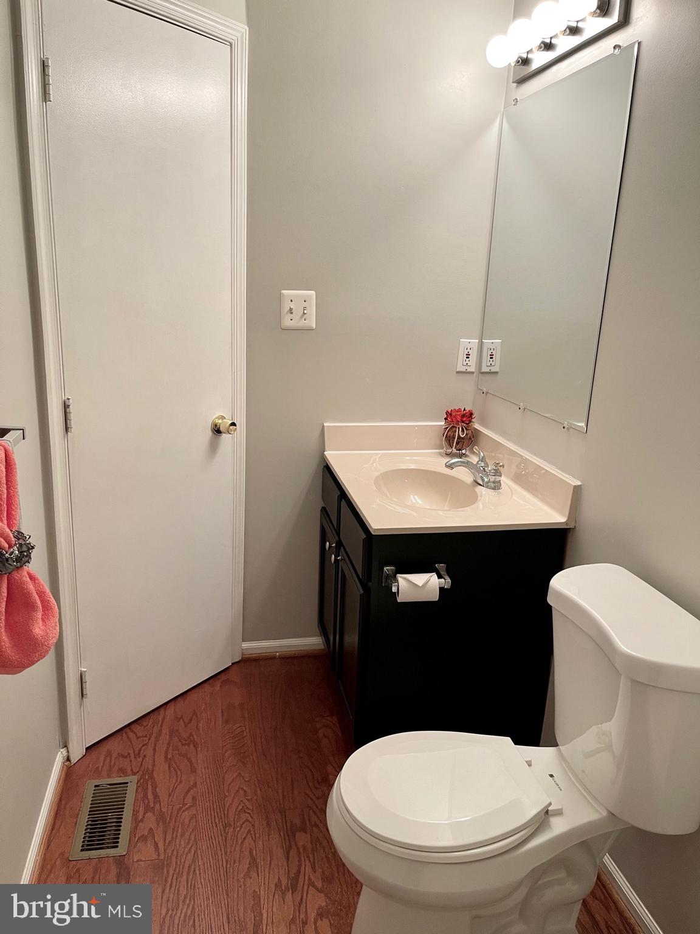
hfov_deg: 53.1
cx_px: 350
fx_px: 701
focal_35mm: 26
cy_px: 467
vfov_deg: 67.3
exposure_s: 1/60
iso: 100
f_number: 1.6
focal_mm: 5.1
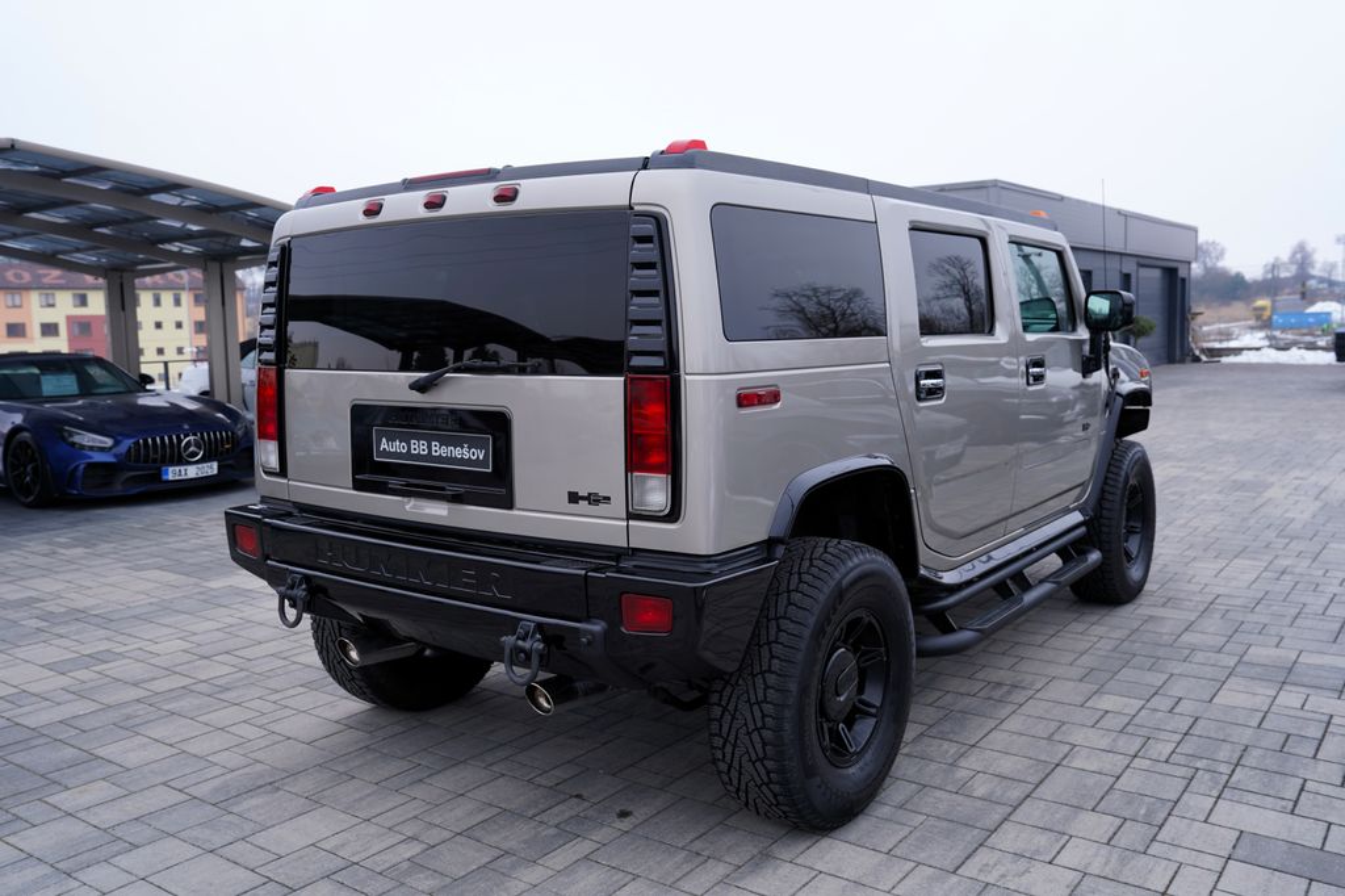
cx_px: 672
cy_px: 448
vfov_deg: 43.6
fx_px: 1120
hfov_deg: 61.9
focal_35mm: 30
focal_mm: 30
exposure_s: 1/80
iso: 100
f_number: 4.5
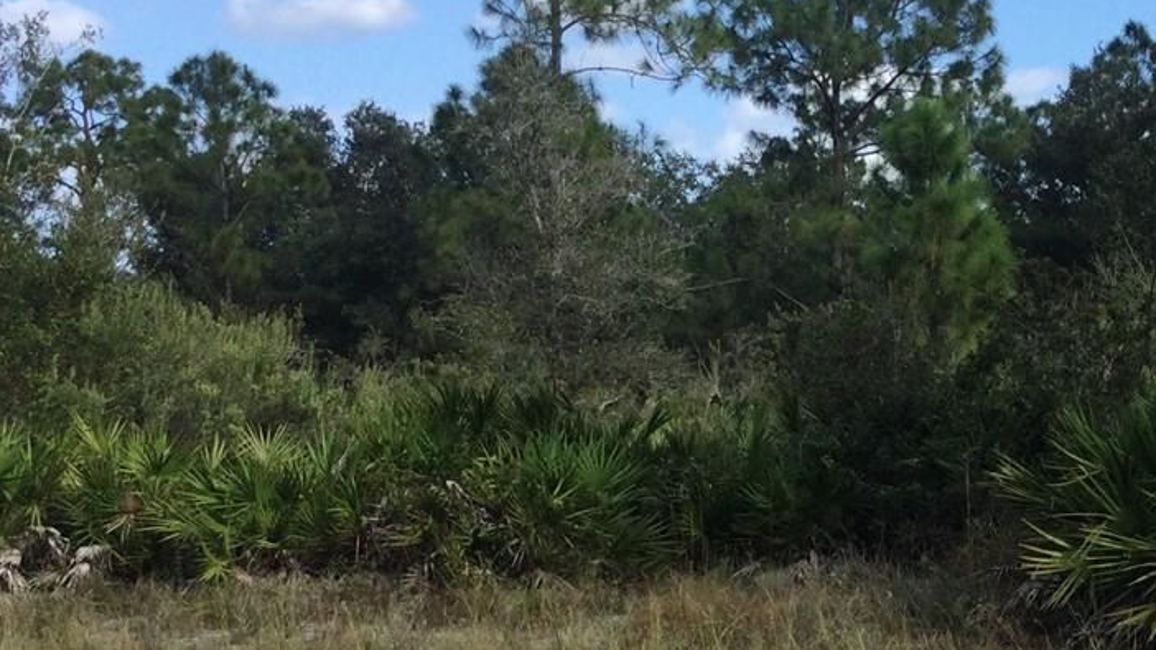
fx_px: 2360
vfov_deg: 15.4
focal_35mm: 77
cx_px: 1026
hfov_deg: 26.6
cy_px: 629
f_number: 2.4
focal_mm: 3.3
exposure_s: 1/815
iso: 25
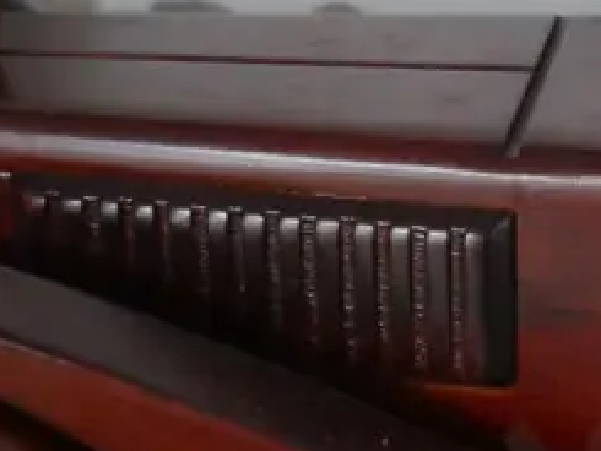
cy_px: 305
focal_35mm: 134
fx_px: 2328
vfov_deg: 11.1
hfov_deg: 14.0
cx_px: 846
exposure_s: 1/40
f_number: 3.6
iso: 3200
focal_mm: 16
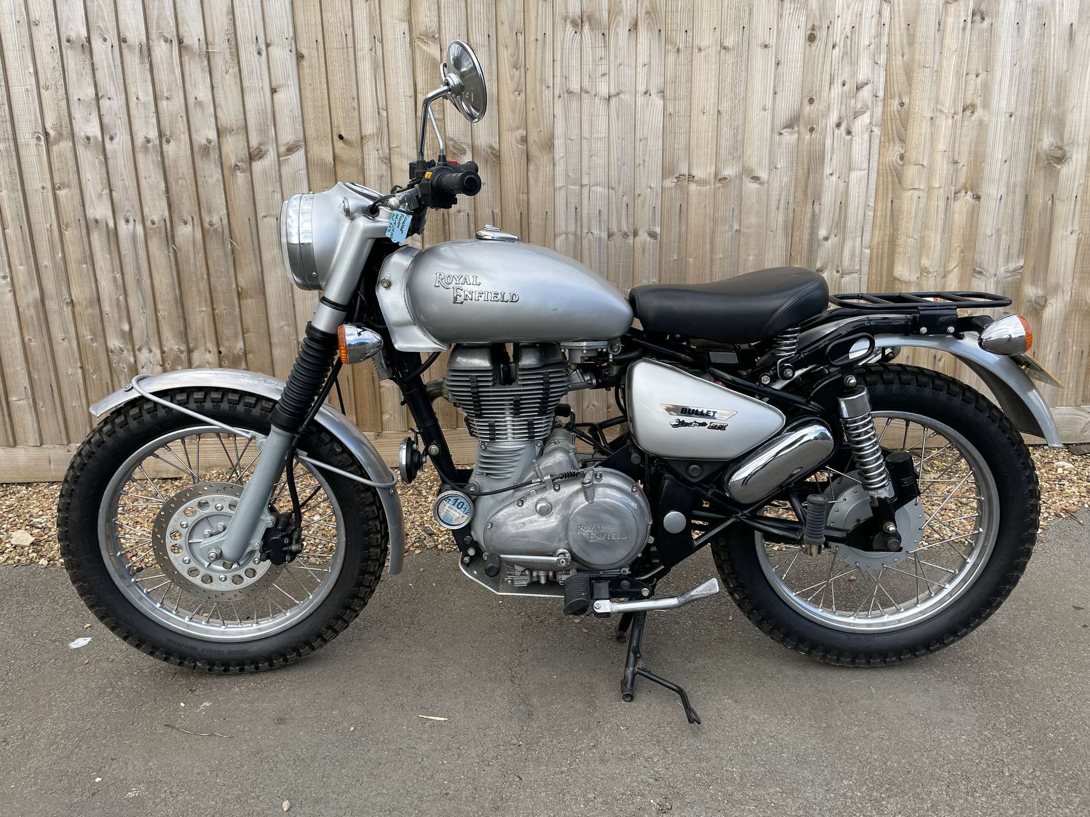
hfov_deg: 67.3
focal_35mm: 26
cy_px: 408
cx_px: 545
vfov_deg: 53.1
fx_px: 819
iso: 32
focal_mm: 4.2
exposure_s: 1/502
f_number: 1.6
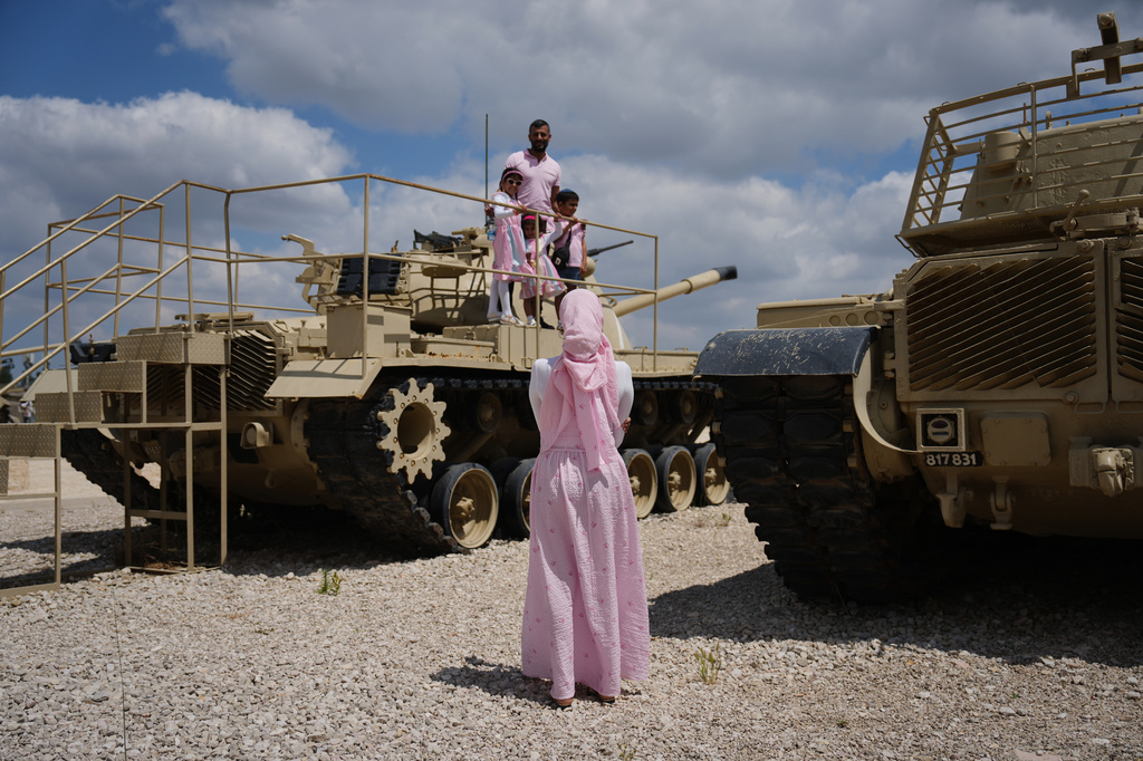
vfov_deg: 37.8
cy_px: 380
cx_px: 572
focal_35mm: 35
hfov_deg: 54.4
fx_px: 1111
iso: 50
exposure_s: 1/2500
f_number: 2.8
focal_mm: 35
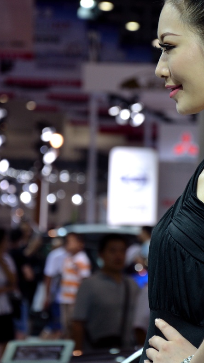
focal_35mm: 251
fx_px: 2413
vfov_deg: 8.6
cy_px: 181
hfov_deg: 4.8
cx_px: 179
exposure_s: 1/80
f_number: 5.6
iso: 200
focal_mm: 105
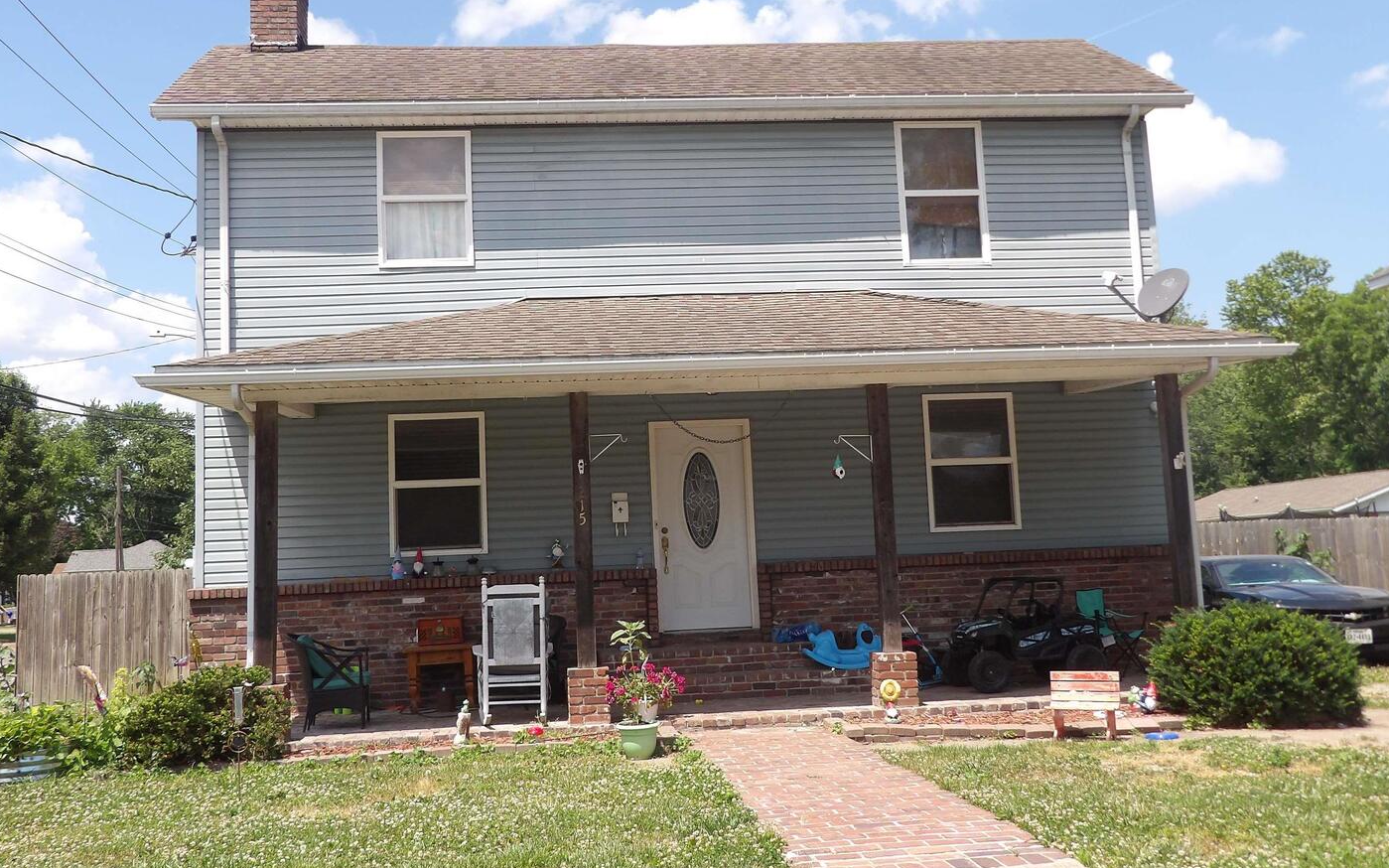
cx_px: 679
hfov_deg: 54.0
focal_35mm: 36
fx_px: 1363
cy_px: 361
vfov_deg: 35.2
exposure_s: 1/718
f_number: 3.6
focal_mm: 5.9
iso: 100
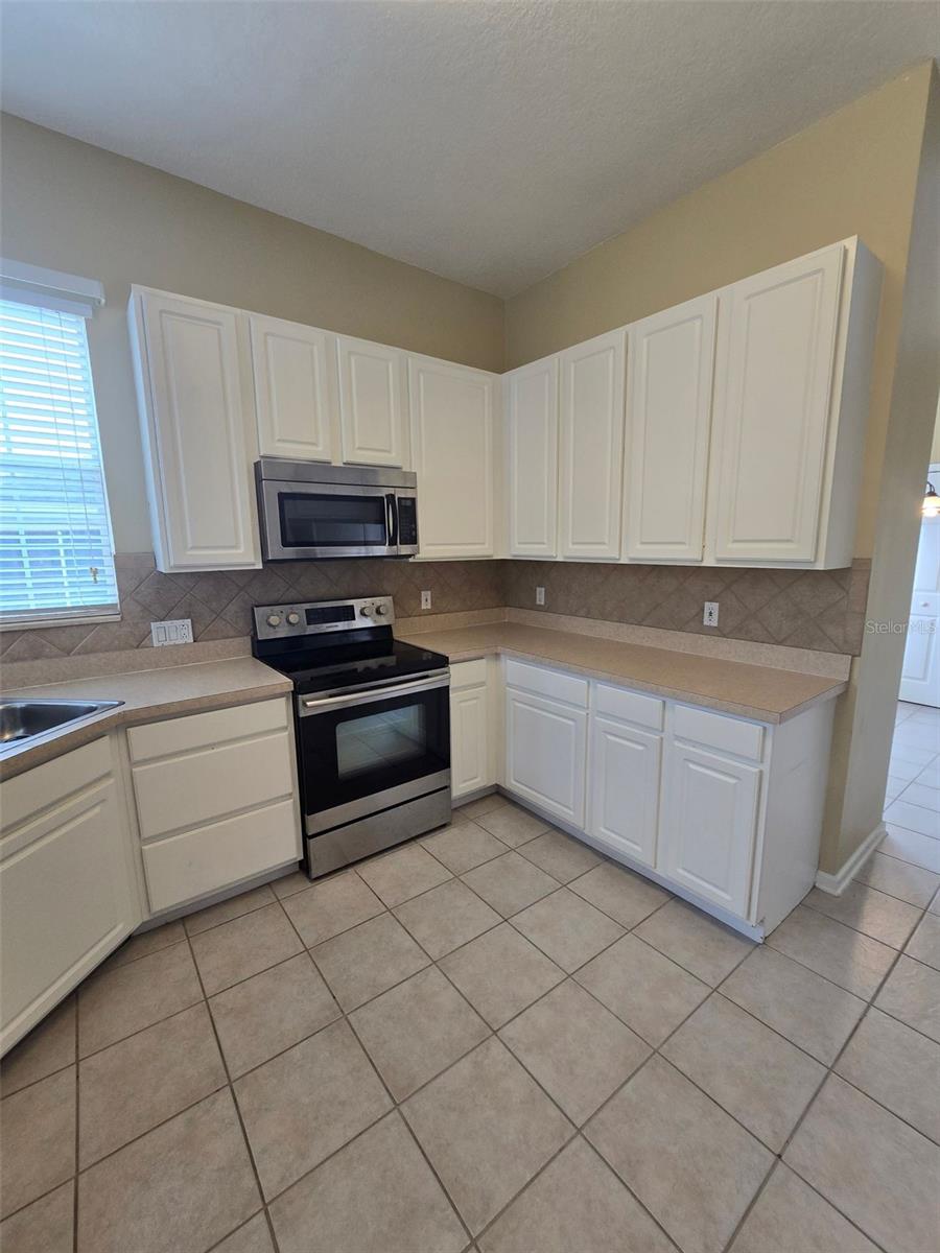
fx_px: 471
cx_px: 470
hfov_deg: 89.9
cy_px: 626
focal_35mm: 13
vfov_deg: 106.2
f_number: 2.2
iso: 80
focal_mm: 2.2
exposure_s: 1/60
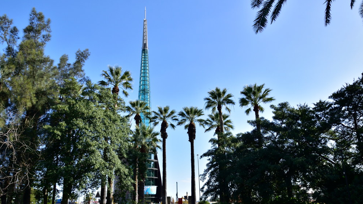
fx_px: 279
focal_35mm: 29
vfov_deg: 40.1
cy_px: 118
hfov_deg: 66.0
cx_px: 179
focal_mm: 18
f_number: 9
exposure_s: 1/320
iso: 200
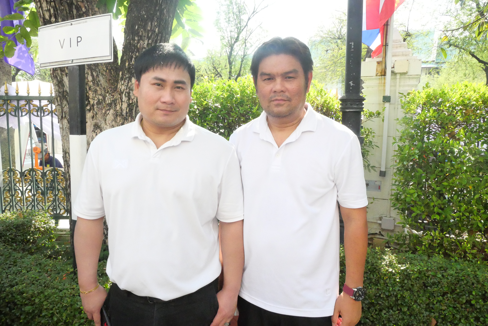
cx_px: 244
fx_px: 326
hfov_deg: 73.7
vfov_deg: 53.2
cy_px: 163
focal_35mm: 24
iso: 6400
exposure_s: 1/1600
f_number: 9
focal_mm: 12
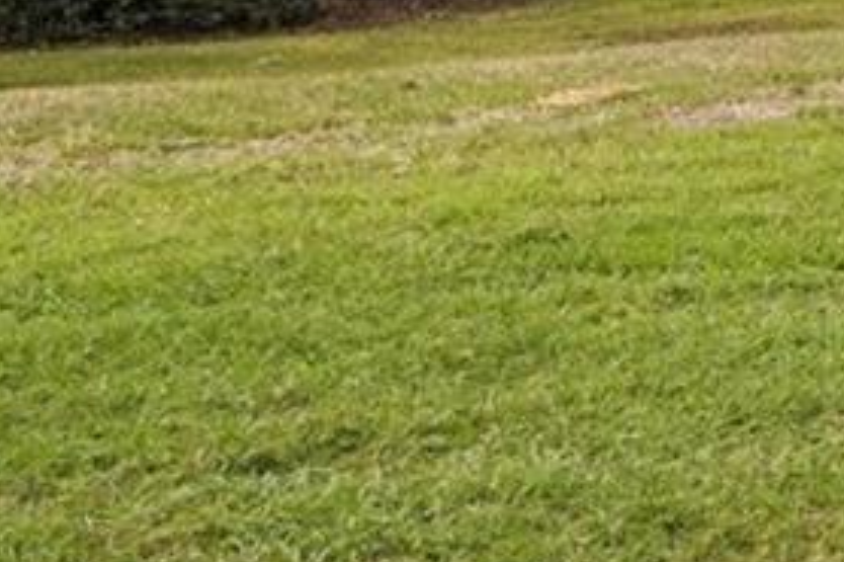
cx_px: 2323
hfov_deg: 12.7
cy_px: -255
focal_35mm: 92
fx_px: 2156
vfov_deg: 14.0
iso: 400
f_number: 8
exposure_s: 1/800
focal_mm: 16
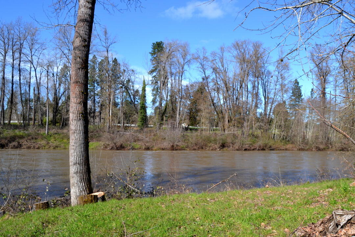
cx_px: 178
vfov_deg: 40.0
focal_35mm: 33
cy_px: 118
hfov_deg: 57.2
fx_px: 325
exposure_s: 1/200
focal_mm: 22
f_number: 7.1
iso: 100
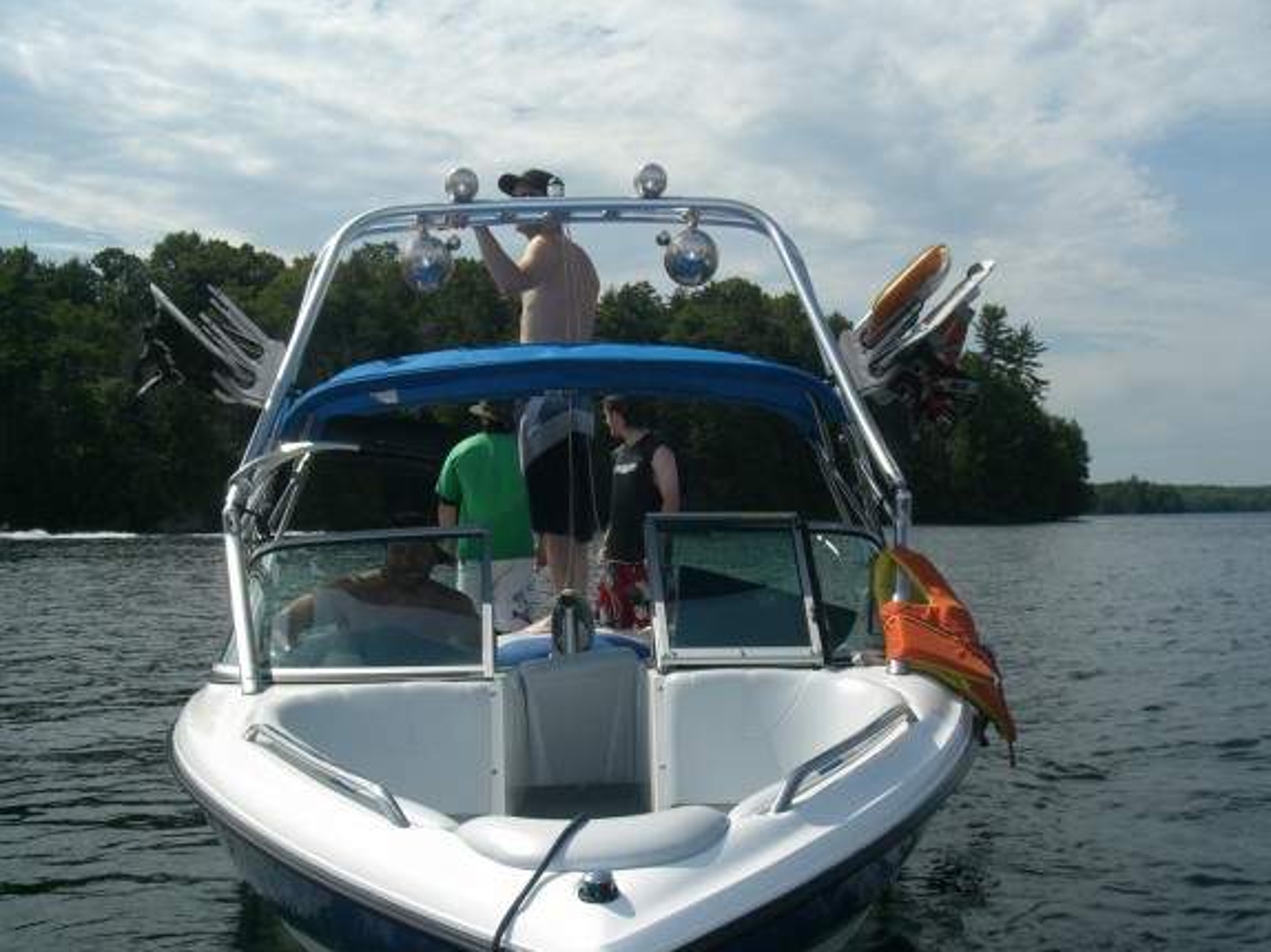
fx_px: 1468
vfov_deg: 35.9
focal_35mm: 40
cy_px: 499
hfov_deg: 46.8
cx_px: 631
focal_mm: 6.3
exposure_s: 1/1600
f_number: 4.4
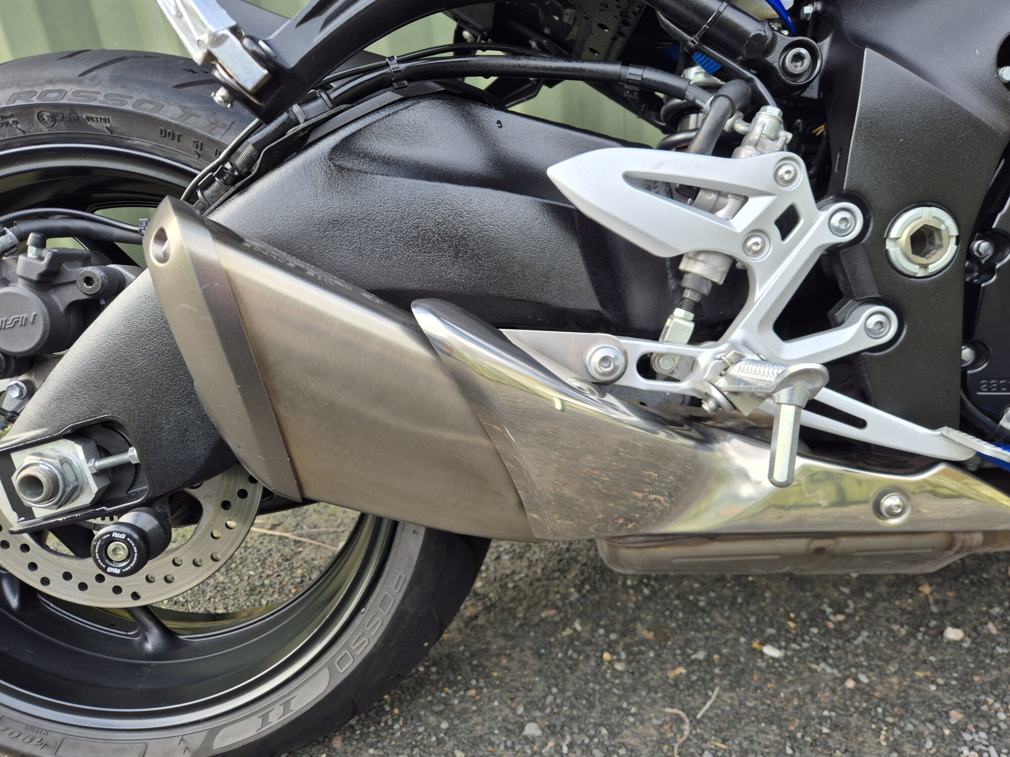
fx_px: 671
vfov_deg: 58.9
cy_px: 378
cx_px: 505
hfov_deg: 73.9
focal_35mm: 23
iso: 32
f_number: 1.8
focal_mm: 5.4
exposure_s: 1/180
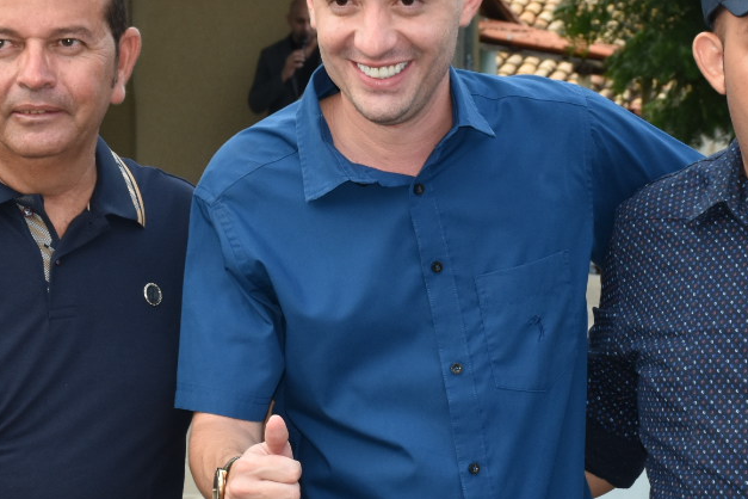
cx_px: 424
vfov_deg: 8.9
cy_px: 309
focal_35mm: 155
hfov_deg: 13.2
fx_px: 3220
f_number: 10
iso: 400
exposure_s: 1/125
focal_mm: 40
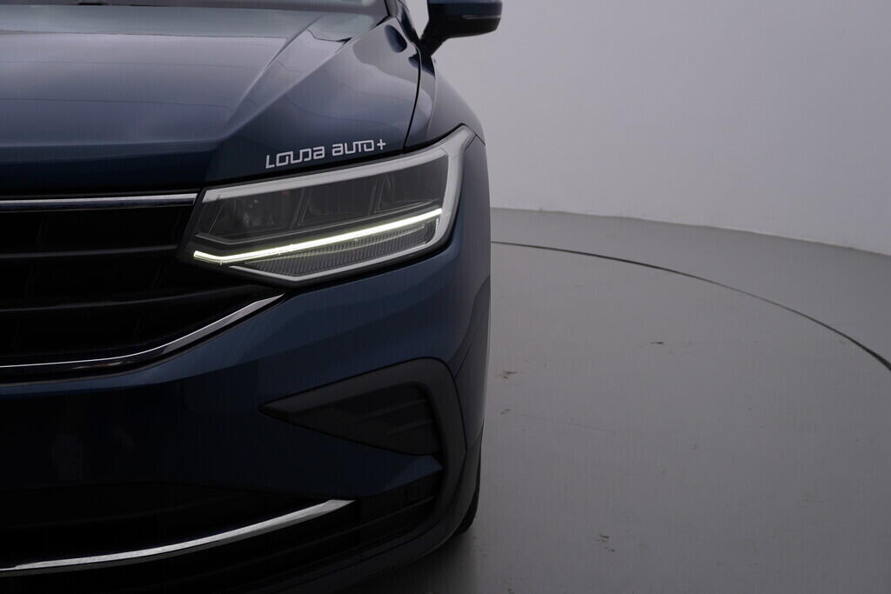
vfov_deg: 36.9
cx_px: 446
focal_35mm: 36
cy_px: 297
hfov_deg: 53.1
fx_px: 891
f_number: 5
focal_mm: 24
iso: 125
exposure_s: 1/125
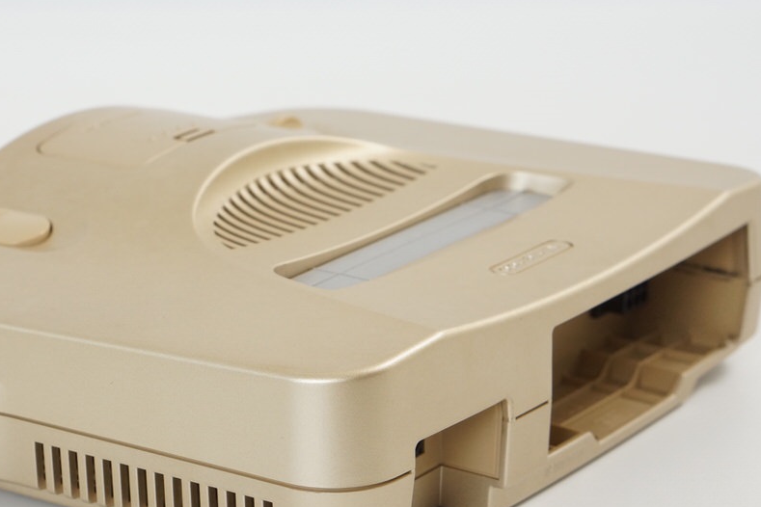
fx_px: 2410
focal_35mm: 114
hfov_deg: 17.9
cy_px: 272
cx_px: 261
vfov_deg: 12.0
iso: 800
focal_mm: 50
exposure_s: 1/80
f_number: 6.3
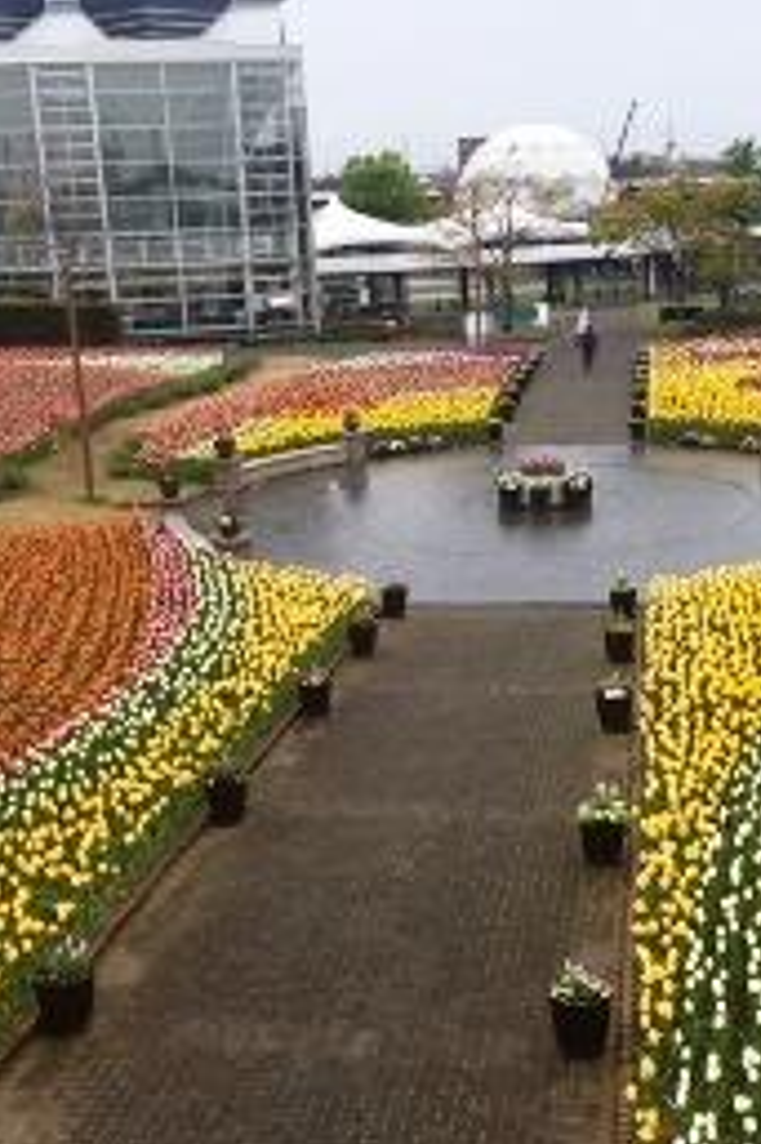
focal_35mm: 47
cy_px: 623
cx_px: 449
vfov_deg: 41.9
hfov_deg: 28.6
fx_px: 1492
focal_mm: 4.15
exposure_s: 1/1026
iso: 25
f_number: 2.2
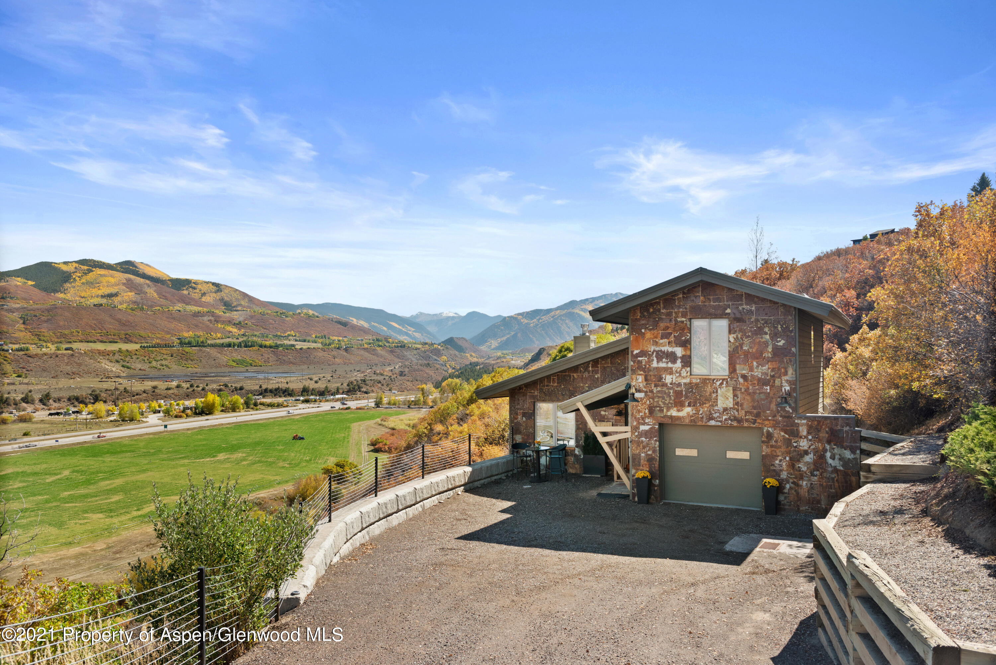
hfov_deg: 63.6
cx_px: 498
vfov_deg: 45.0
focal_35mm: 29
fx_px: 803
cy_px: 332
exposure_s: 1/125
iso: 400
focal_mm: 29
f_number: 7.1
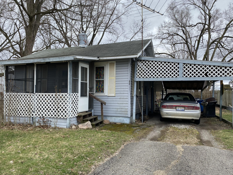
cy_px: 88
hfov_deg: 67.3
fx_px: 175
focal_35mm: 26
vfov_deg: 53.1
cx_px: 116
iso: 32
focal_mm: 4.25
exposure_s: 1/1300
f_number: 1.8
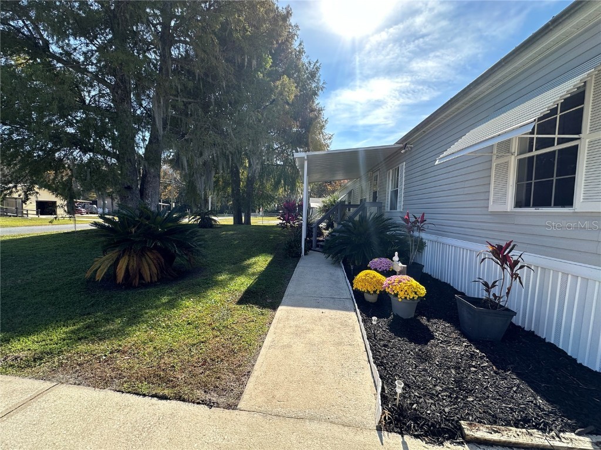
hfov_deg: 102.1
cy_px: 225
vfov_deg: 85.7
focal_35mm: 14
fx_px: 243
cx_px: 300
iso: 40
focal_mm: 2.22
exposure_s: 1/626
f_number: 2.2
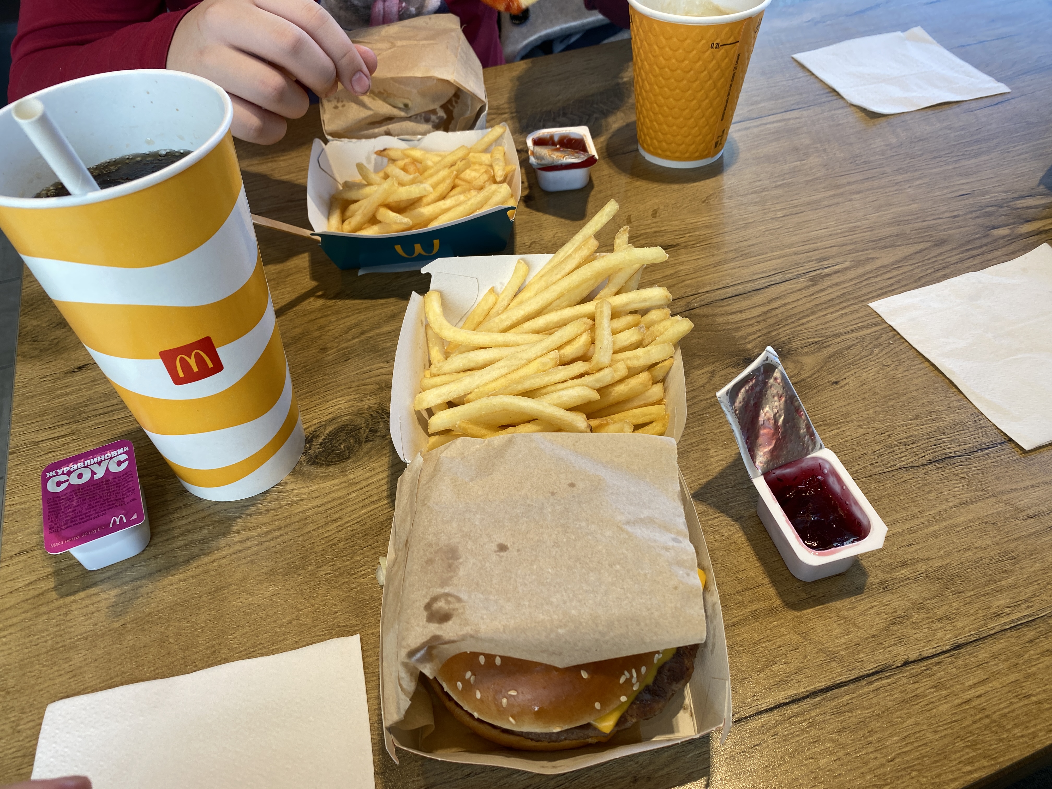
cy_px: 394
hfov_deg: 67.3
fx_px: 790
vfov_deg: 53.1
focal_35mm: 26
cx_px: 526
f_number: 1.8
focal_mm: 4.25
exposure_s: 1/124
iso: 32
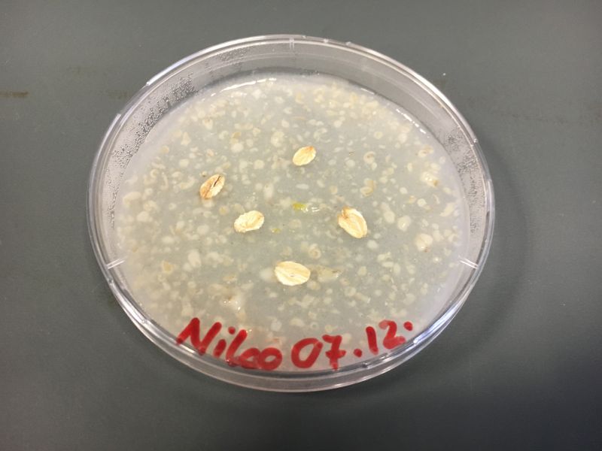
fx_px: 504
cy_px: 226
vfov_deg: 48.2
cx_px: 301
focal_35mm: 29
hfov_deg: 61.7
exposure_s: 1/33
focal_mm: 4.15
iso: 125
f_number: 2.2
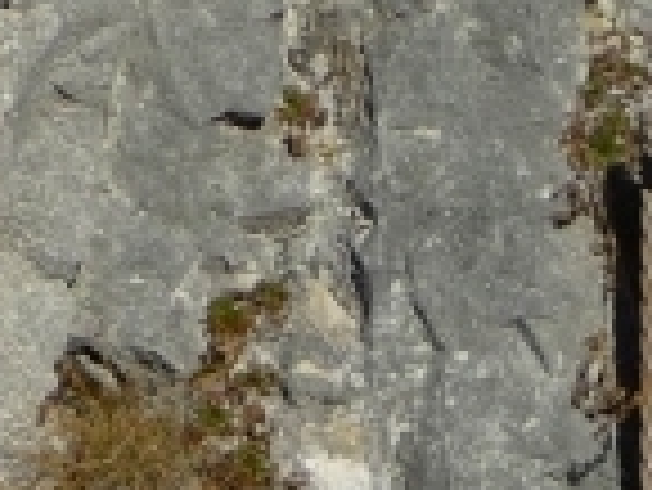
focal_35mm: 411
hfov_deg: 4.8
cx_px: 1113
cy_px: 503
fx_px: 7748
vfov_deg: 3.6
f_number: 4.5
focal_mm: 11.3
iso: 100
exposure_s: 1/640
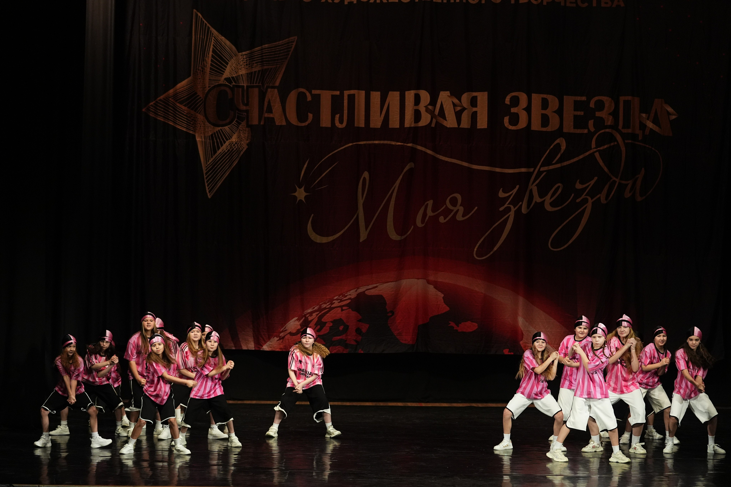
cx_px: 366
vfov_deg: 13.7
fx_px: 2031
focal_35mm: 100
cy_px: 244
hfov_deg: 20.4
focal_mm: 100
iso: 3200
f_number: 2.8
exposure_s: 1/400
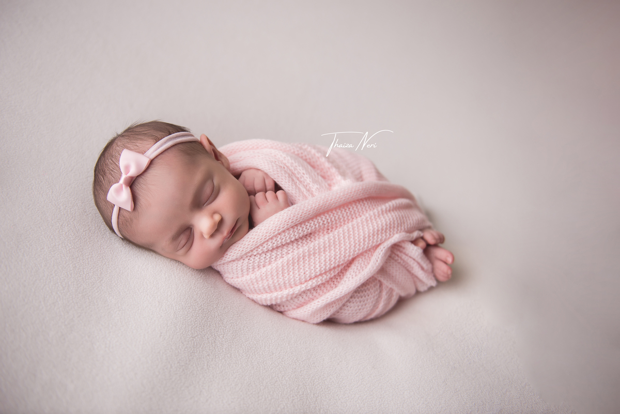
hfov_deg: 53.1
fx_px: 620
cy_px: 207
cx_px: 310
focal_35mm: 36
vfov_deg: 36.9
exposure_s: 1/160
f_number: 2.8
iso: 125
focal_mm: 36
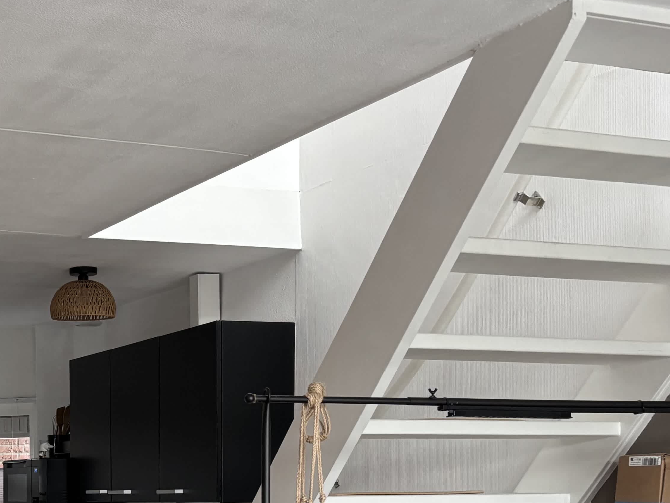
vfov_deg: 21.2
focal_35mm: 66
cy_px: 539
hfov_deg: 27.9
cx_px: 25
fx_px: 1278
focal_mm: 6
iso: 160
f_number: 1.6
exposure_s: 1/60
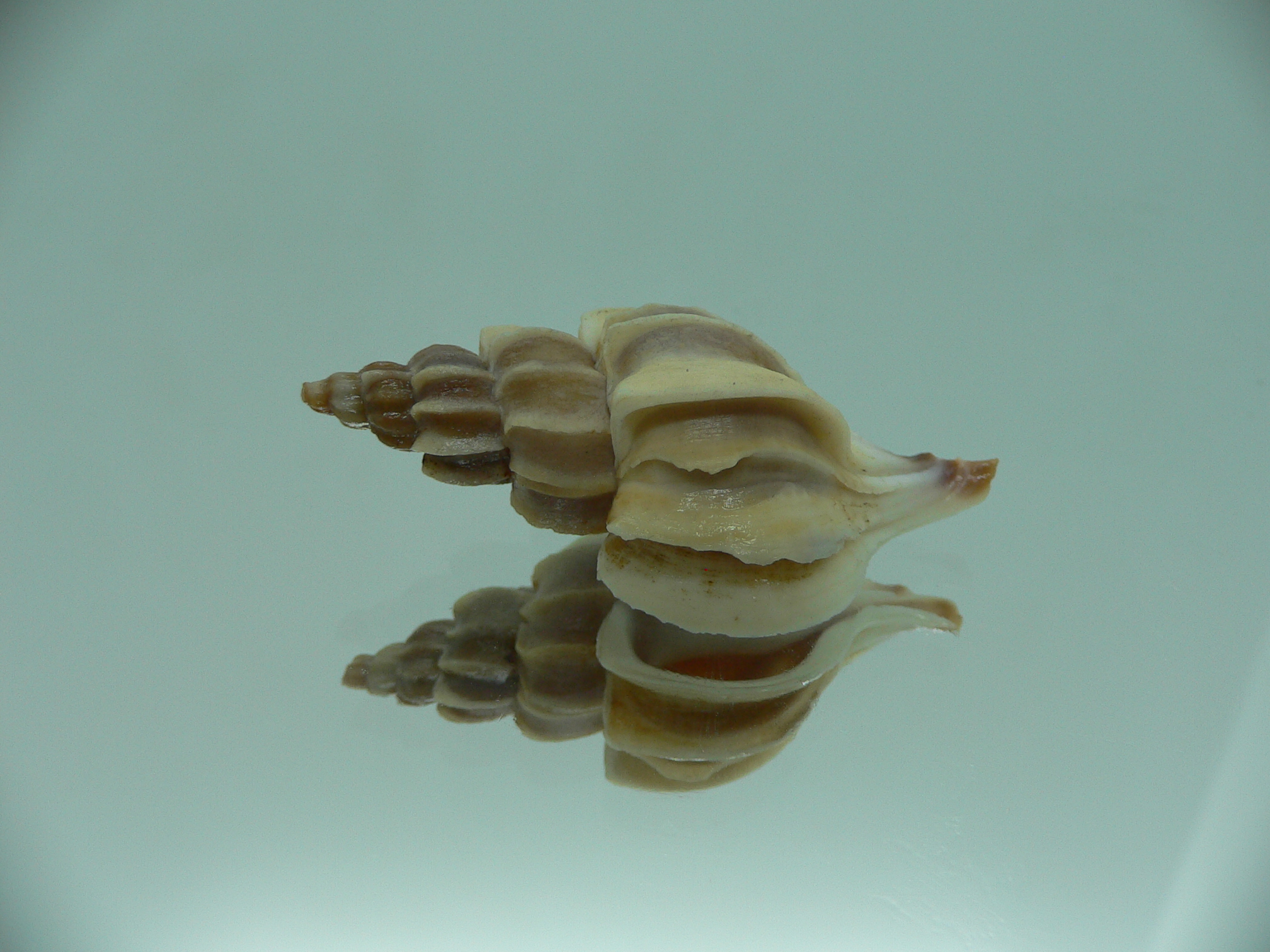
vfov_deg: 40.7
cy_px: 476
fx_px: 1284
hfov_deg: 52.6
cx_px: 635
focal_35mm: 35
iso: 80
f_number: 2.8
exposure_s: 1/80
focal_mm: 4.6
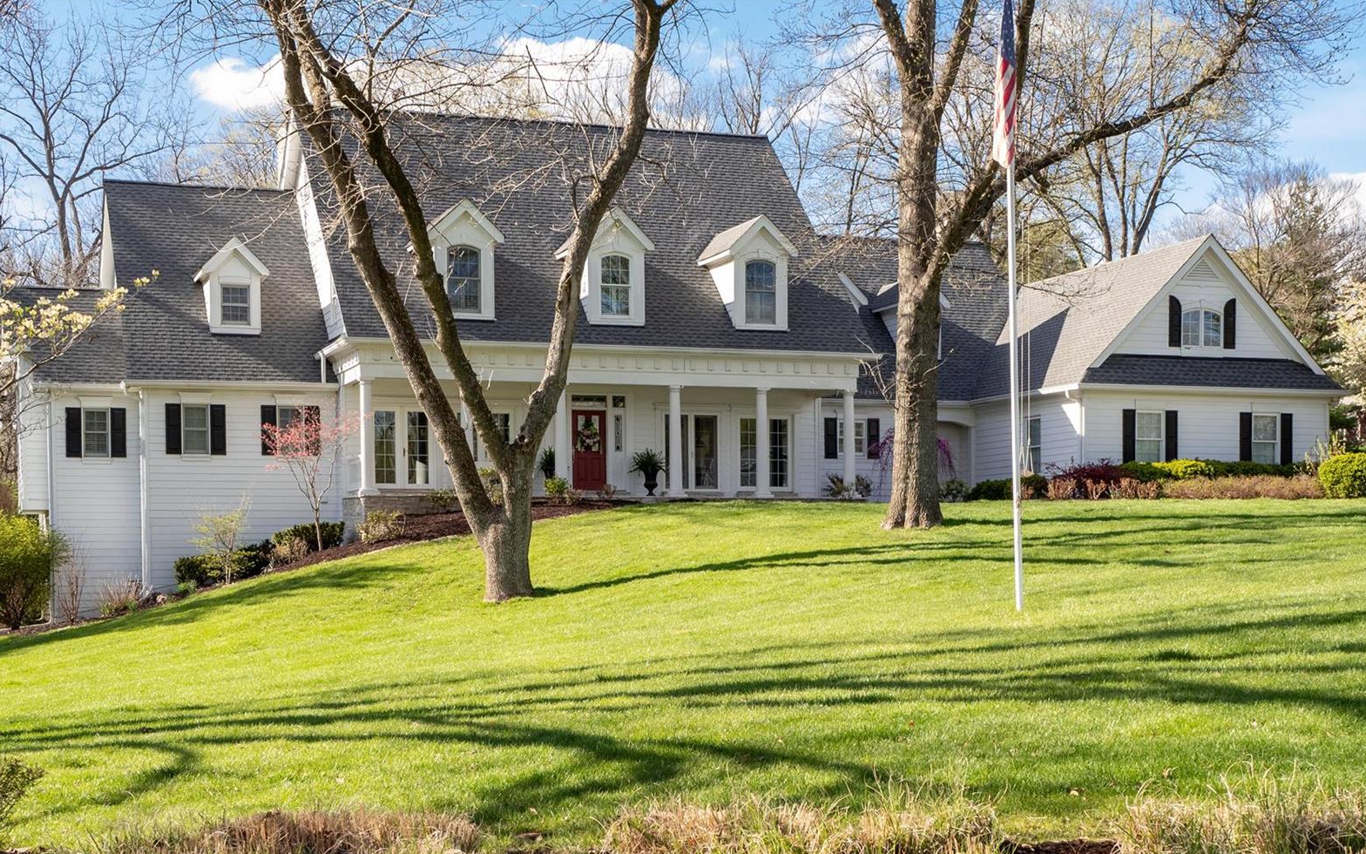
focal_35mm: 52
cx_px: 671
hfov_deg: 38.9
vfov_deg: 24.9
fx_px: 1936
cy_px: 462
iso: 400
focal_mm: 25
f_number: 8
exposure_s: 1/320
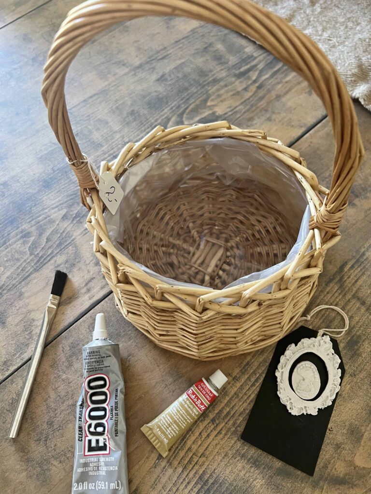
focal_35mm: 26
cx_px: 186
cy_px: 247
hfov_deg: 53.1
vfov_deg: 67.3
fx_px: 372
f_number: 1.5
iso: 200
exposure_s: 1/60
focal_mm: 5.7
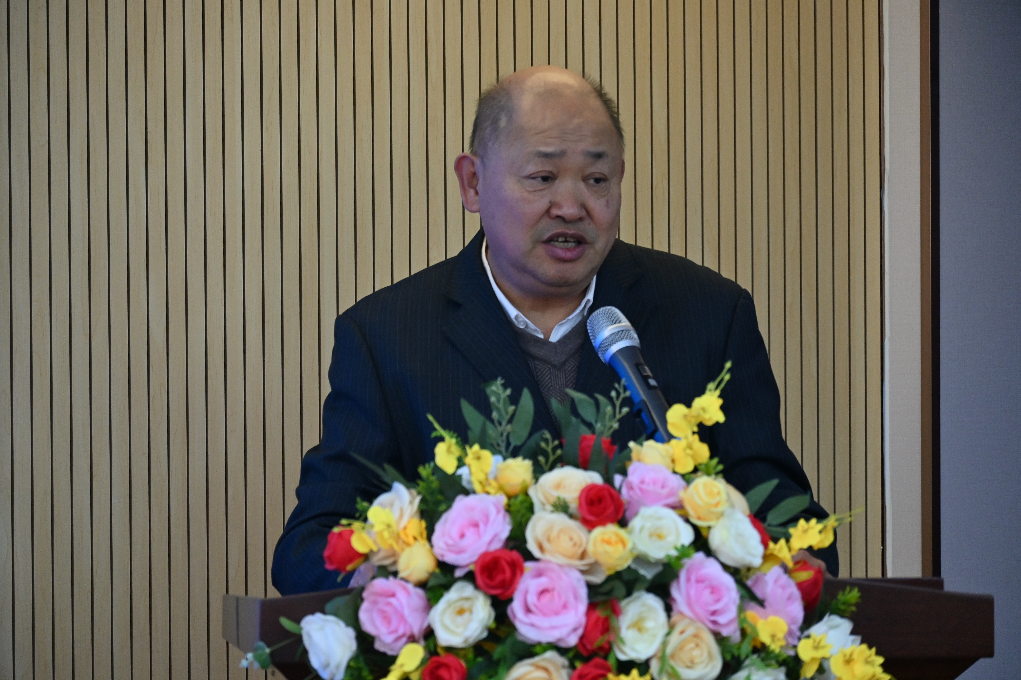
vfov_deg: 6.1
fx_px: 6381
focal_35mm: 225
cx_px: 510
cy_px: 340
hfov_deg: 9.1
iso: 1000
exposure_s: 1/125
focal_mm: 150
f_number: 5.3
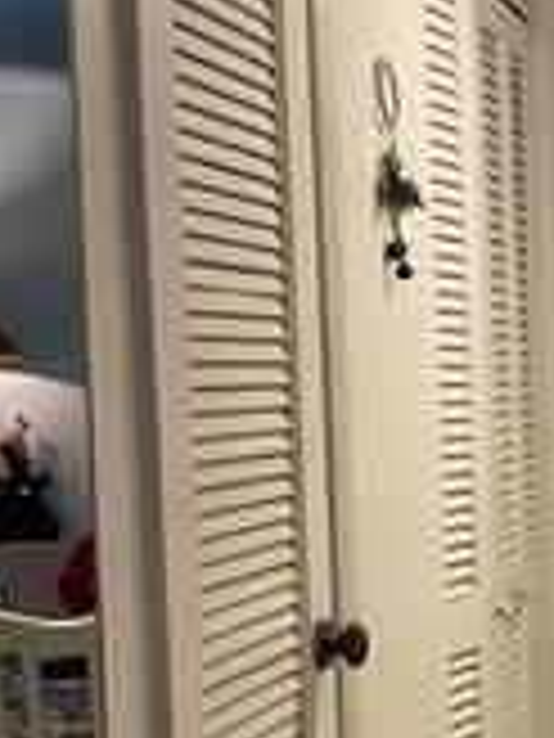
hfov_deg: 13.1
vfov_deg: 18.3
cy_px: 621
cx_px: 856
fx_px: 2262
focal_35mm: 106
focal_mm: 3
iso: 80
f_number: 1.8
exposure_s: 1/60
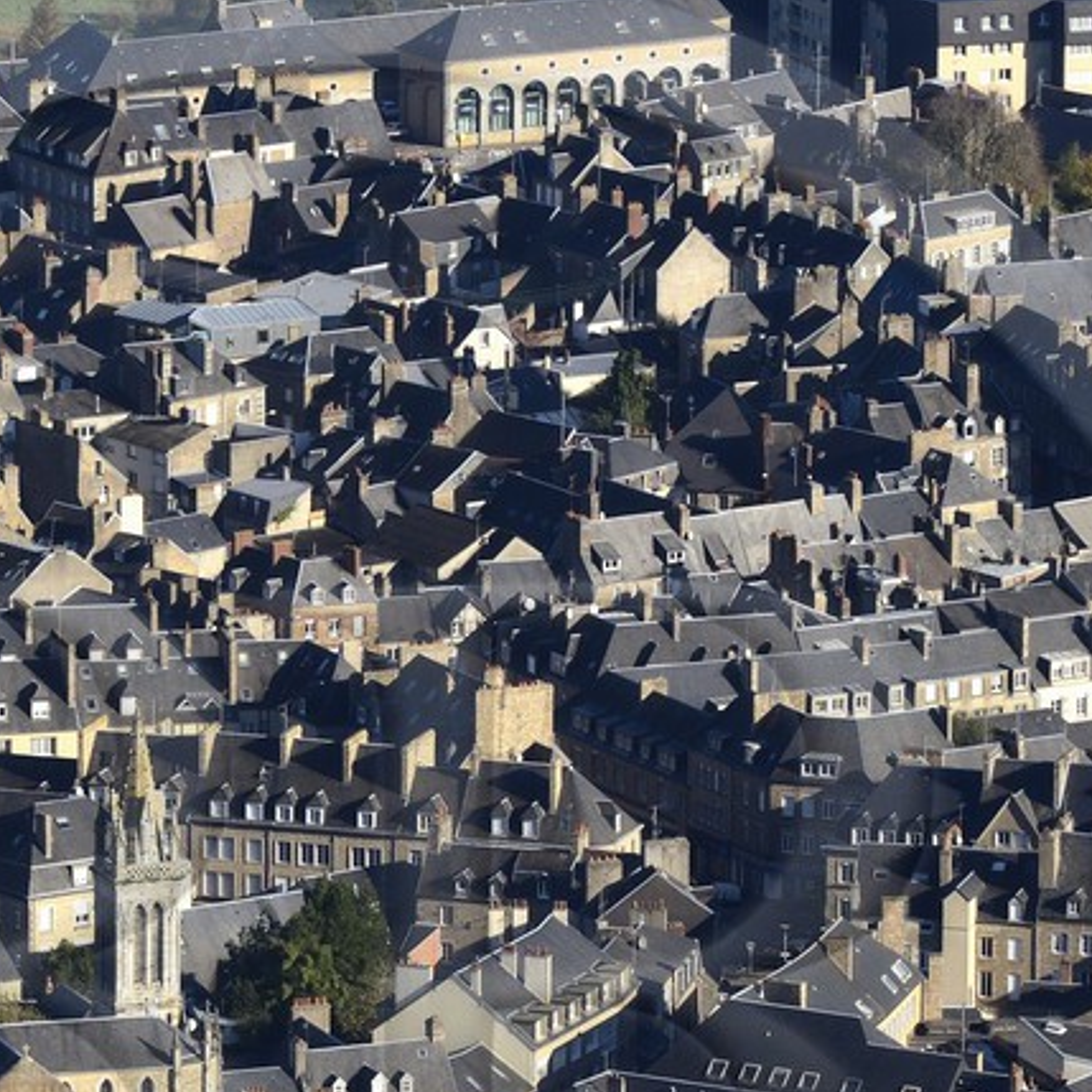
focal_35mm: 507
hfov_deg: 3.5
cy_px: 1005
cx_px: 321
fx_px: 18095
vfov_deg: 3.5
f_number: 8
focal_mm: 160
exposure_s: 1/1000
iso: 400
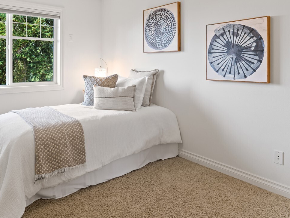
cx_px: 117
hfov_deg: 64.8
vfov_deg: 49.6
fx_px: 226
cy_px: 59
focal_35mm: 27
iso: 160
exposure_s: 1/2.5
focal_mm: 16
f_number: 9
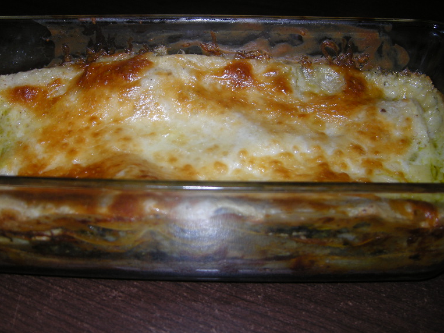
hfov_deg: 40.4
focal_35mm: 47
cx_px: 201
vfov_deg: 30.8
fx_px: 603
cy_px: 141
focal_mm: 7.5
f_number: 2.7
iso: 64
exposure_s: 1/60
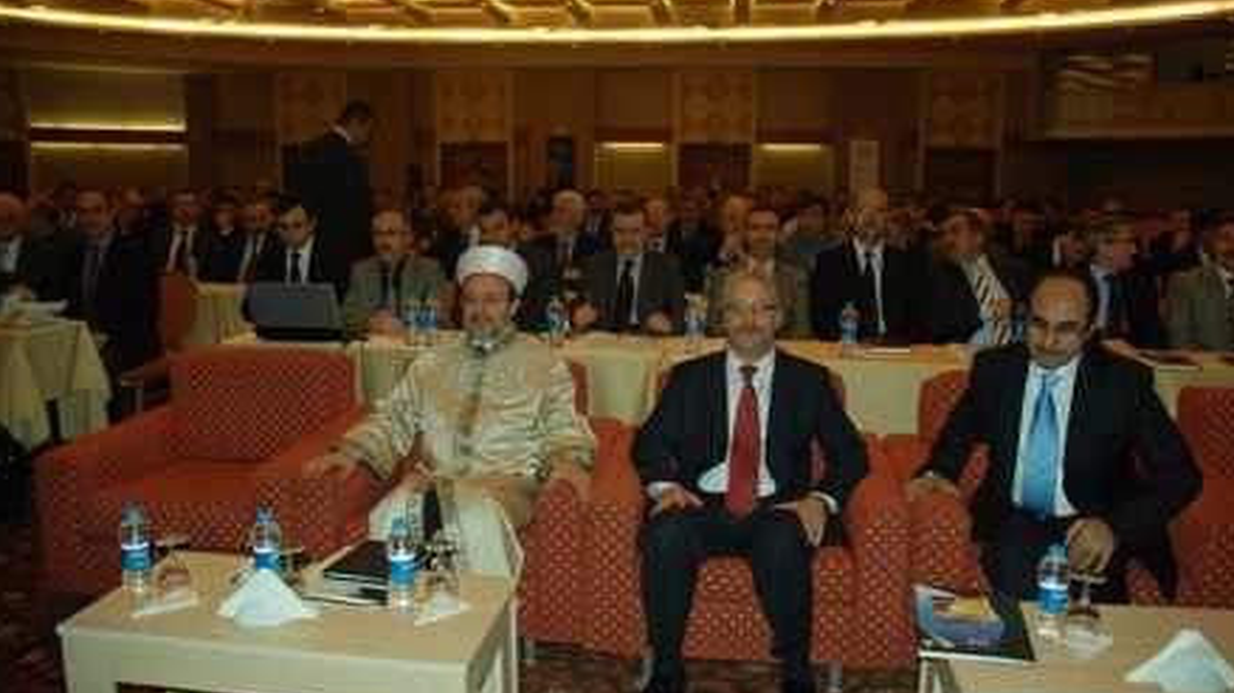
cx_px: 617
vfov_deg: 40.1
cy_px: 362
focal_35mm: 29
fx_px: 949
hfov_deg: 66.1
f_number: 3.5
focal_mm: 18
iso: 200
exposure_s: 1/60
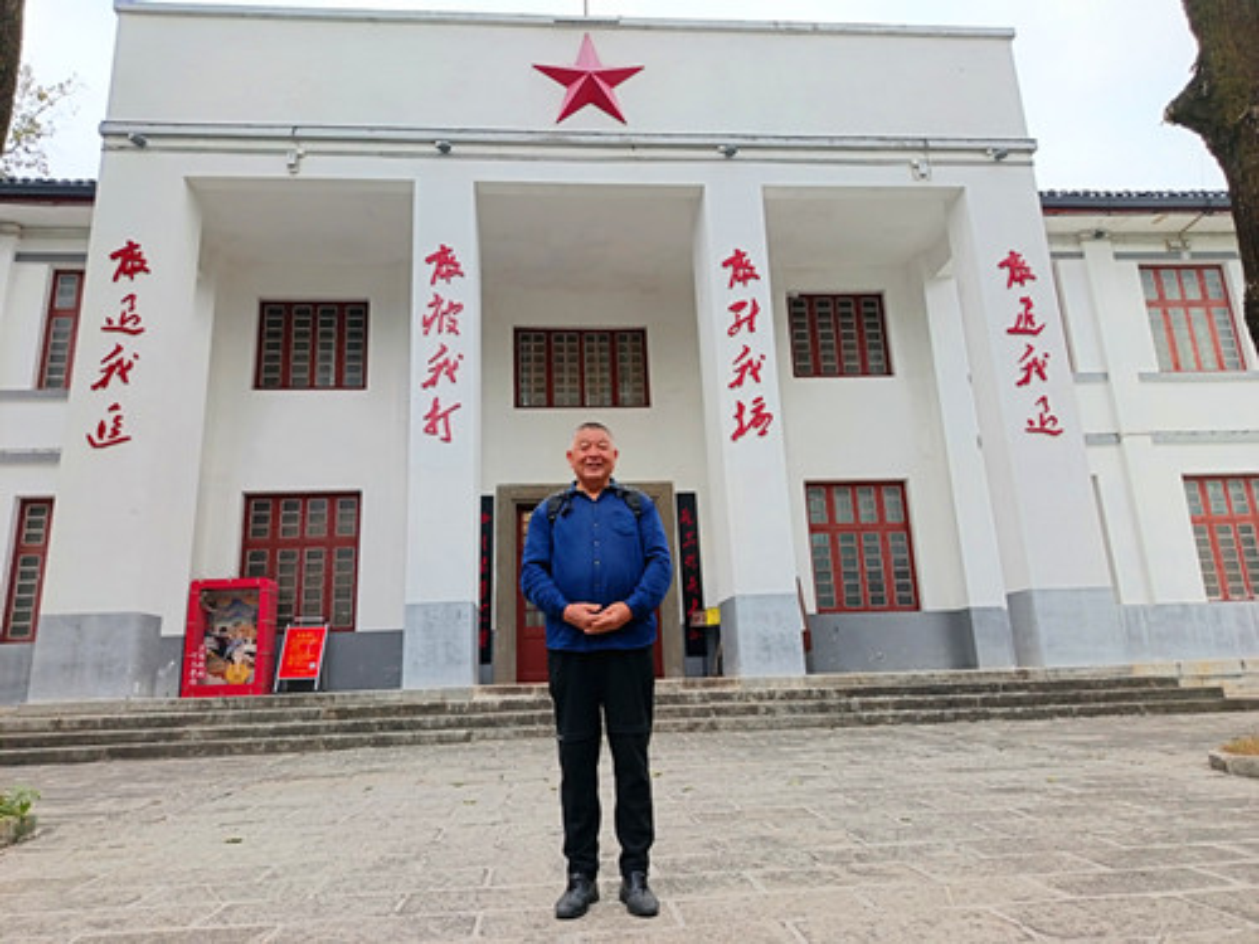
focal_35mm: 24
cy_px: 472
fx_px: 873
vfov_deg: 56.8
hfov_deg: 71.6
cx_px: 630
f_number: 1.75
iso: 153
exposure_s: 1/100
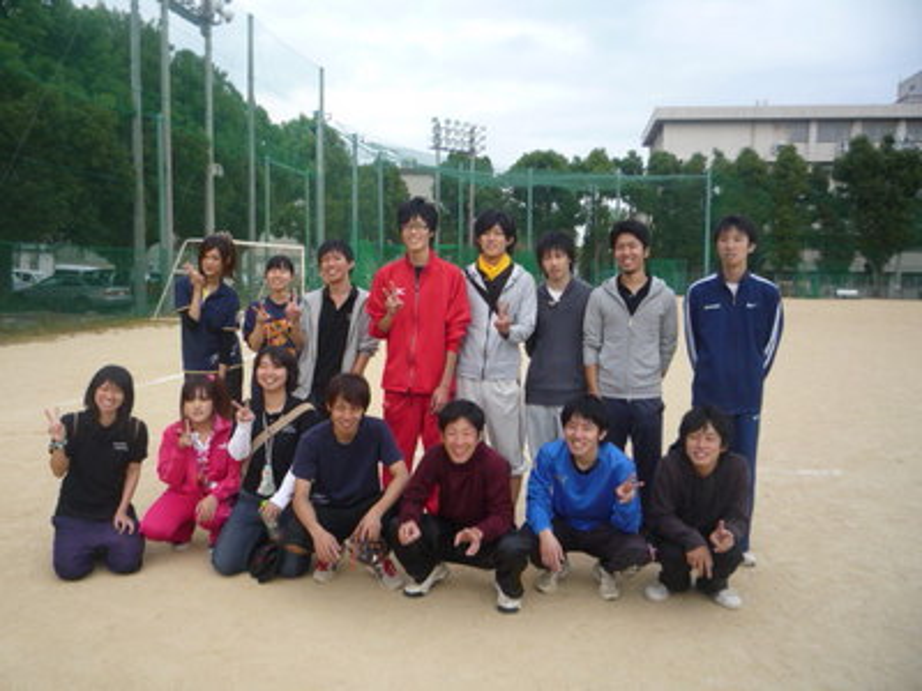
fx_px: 799
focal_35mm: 30
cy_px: 346
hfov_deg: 60.0
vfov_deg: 46.8
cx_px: 461
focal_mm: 5.2
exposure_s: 1/100
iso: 100
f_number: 4
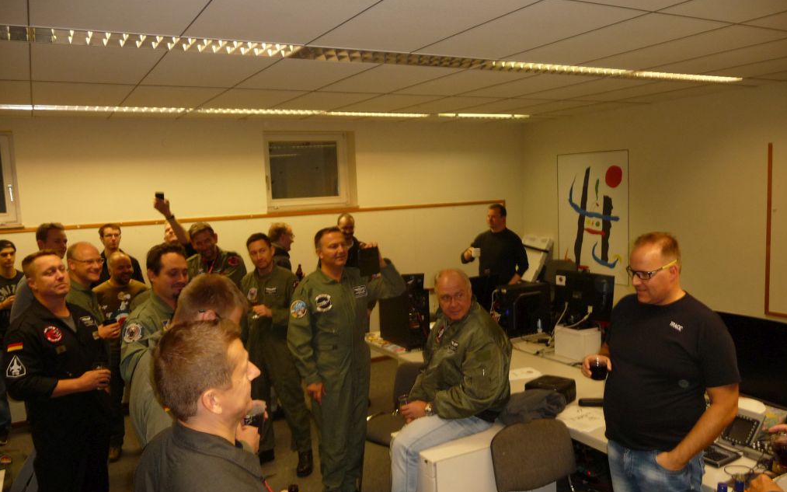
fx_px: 643
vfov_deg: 41.8
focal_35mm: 30
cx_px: 396
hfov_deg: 62.9
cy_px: 272
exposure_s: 1/30
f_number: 3.3
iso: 200
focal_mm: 4.7
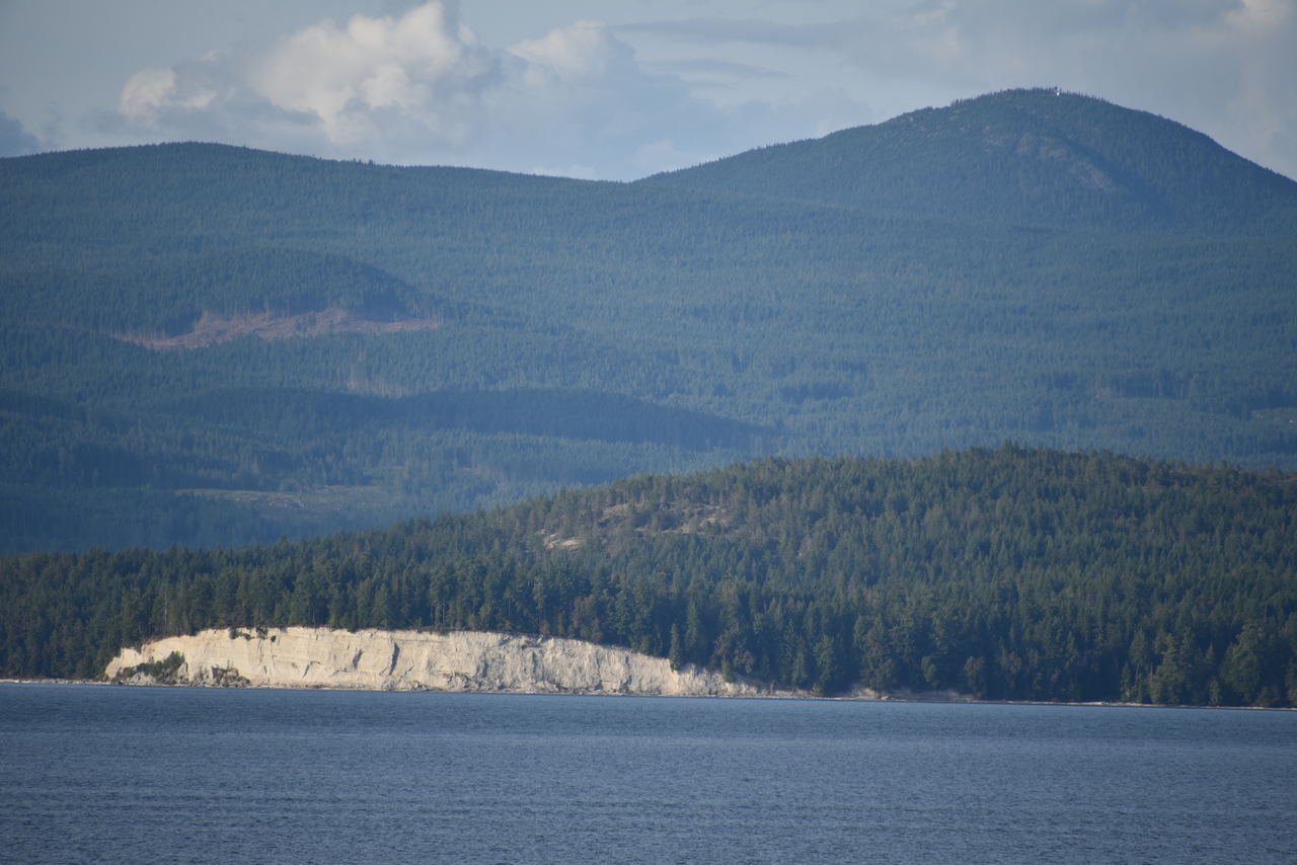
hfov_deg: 6.9
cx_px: 648
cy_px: 432
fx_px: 10810
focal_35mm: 300
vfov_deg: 4.6
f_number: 5.6
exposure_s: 1/640
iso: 180
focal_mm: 300
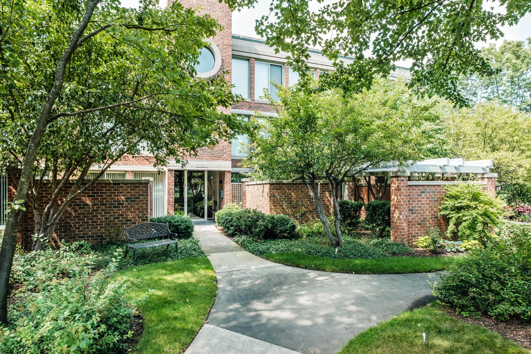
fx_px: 295
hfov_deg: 84.0
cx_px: 266
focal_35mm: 20
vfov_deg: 61.9
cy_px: 177
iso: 200
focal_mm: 13.2
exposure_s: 1/40
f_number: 8
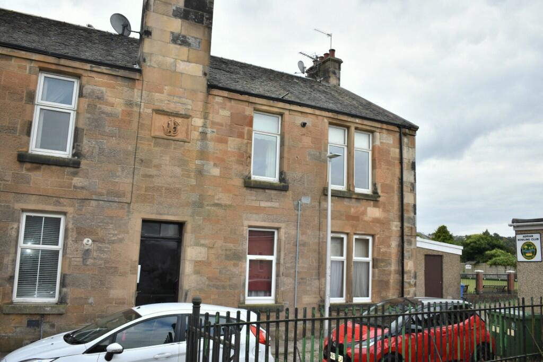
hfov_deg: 59.5
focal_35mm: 32
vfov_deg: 41.7
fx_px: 475
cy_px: 181
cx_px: 272
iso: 100
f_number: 4.5
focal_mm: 21
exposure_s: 1/200
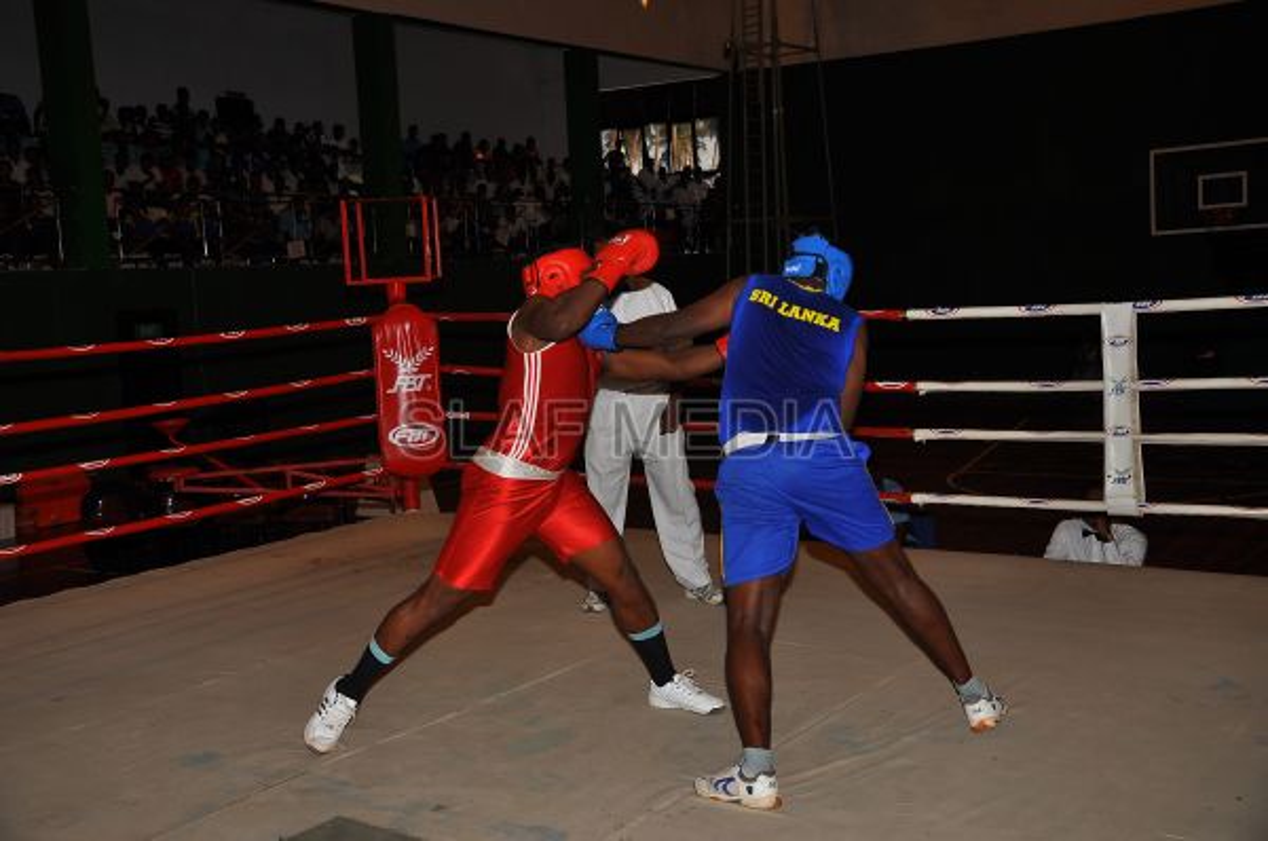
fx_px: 1582
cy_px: 420
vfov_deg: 29.8
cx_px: 634
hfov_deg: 43.7
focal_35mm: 45
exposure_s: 1/90
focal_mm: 30
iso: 200
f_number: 5.6
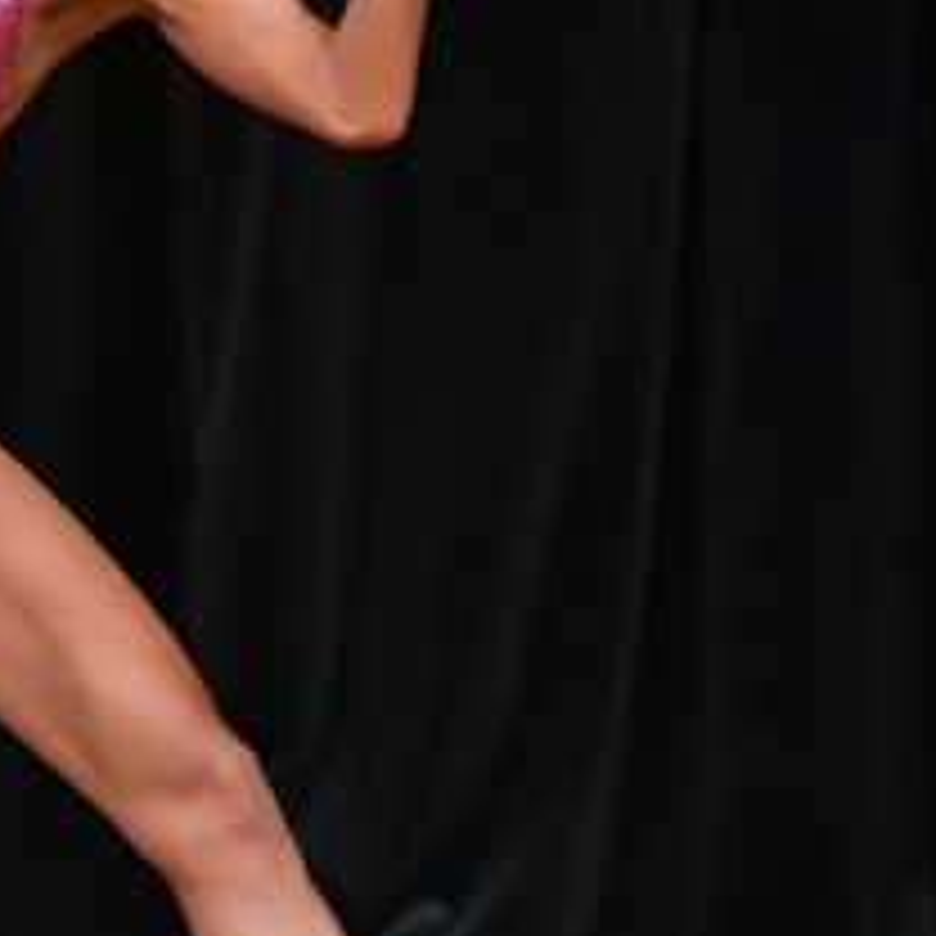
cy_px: 364
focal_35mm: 997
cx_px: 290
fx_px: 30500
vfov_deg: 1.8
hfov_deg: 1.8
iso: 4000
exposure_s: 1/400
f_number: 5.6
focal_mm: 210
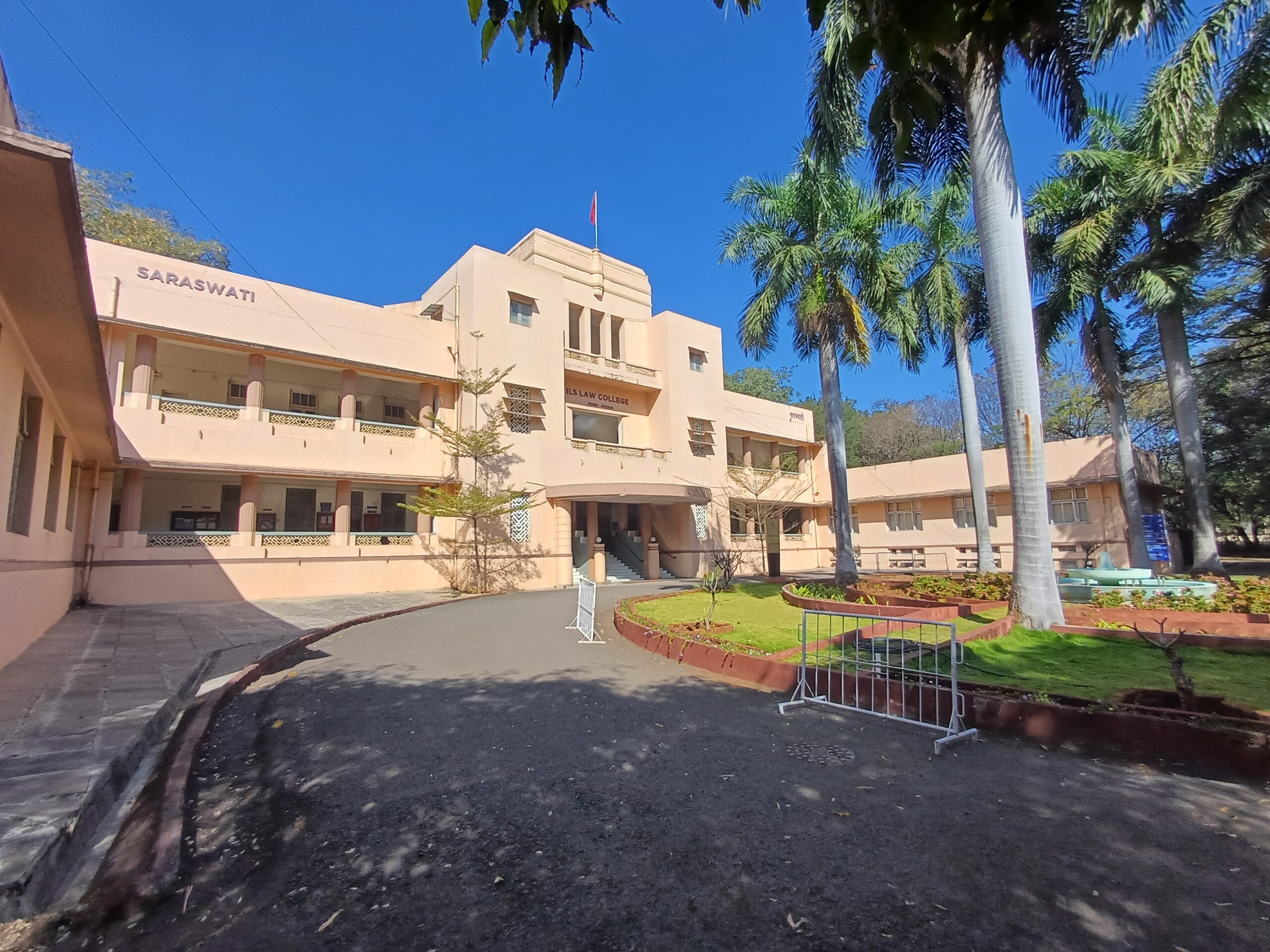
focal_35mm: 16
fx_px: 587
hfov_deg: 94.5
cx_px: 635
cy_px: 476
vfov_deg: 78.1
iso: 40
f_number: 2.2
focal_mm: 1.64
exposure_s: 1/1311
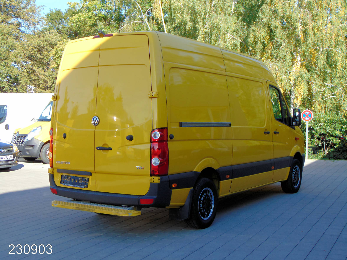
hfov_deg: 38.2
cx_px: 174
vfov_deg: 29.1
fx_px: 501
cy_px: 130
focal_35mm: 50
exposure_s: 1/250
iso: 80
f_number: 3.5
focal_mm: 9
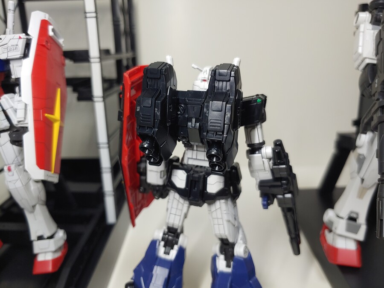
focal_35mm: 25
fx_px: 277
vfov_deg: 54.9
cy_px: 144
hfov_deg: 69.4
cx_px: 192
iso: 50
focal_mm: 4.23
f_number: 1.5
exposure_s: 1/120
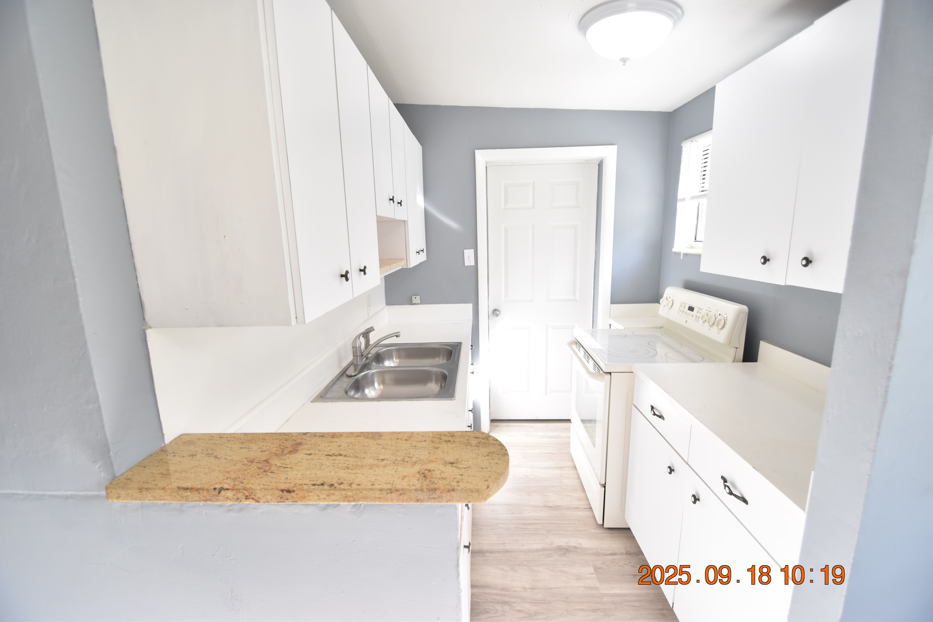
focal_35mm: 15
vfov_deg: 77.3
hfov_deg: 100.4
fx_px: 389
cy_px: 311
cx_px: 466
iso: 800
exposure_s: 1/350
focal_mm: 10
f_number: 4
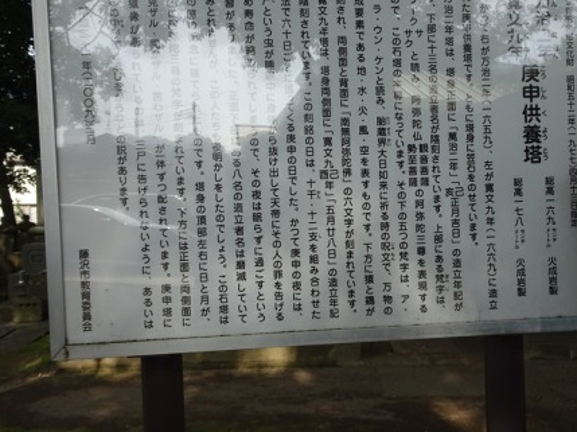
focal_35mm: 35
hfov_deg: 52.5
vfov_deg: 40.6
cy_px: 199
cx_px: 325
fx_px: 583
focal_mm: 5.09
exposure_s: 1/320
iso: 80
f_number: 4
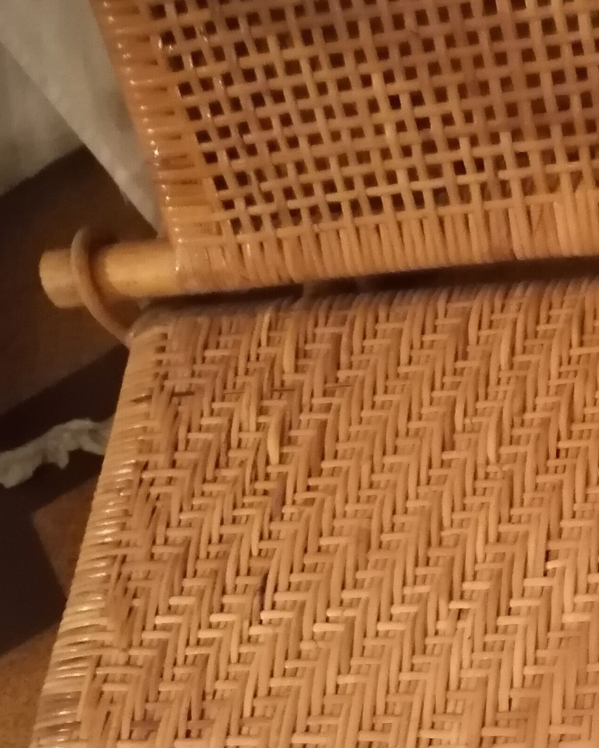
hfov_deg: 22.0
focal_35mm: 66
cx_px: 641
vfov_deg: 26.4
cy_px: 832
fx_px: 1462
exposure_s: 1/14.3
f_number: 1.8
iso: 3200
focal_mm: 5.3
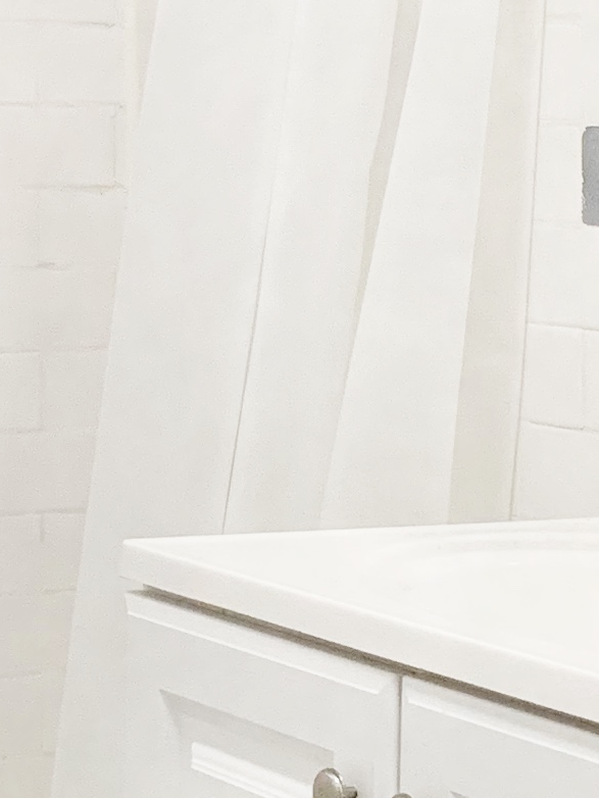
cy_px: 306
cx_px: -56
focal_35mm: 134
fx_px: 3090
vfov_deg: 14.7
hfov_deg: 10.9
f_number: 1.8
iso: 200
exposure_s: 1/60
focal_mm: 4.25
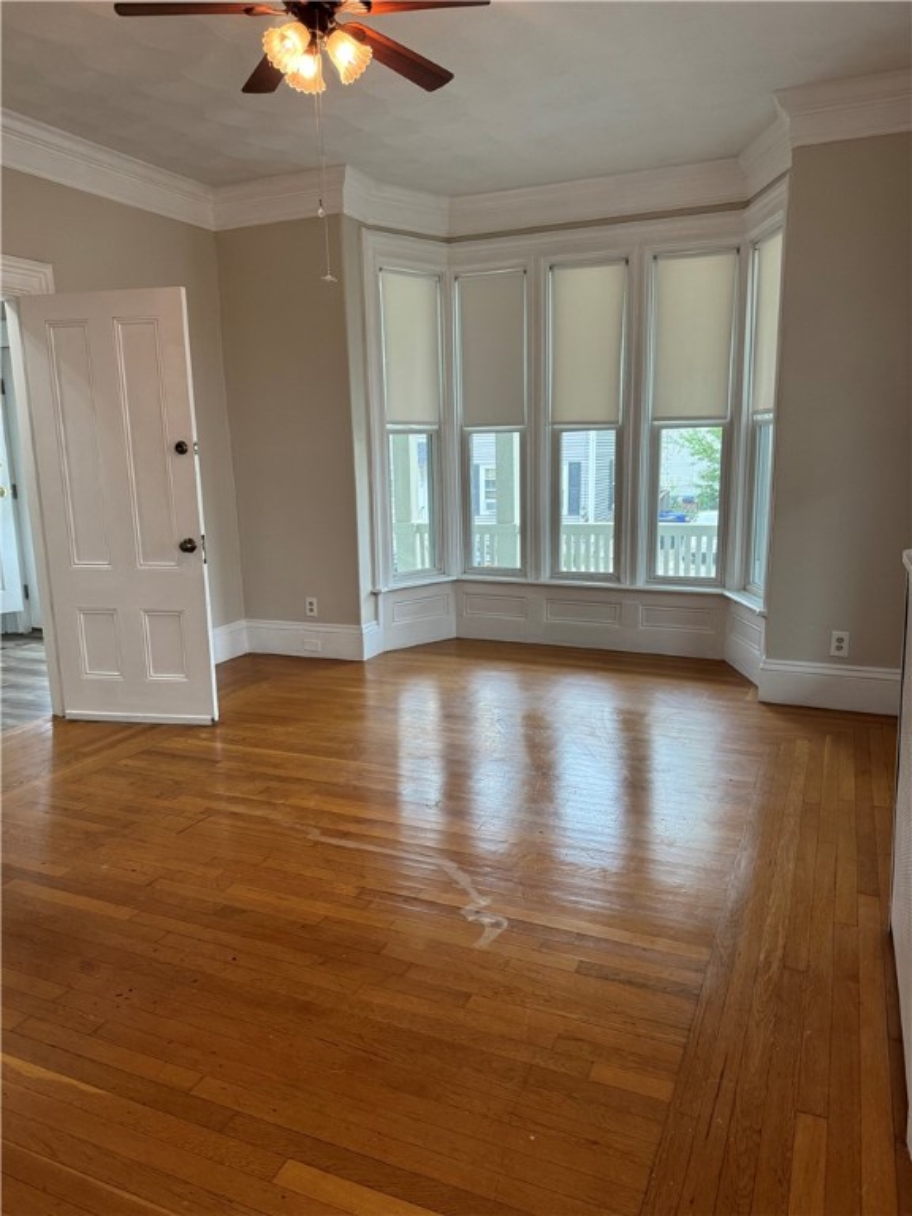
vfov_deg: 71.6
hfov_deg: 56.8
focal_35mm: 24
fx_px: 843
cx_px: 456
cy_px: 608
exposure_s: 1/120
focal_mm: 6.76
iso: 200
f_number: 1.78
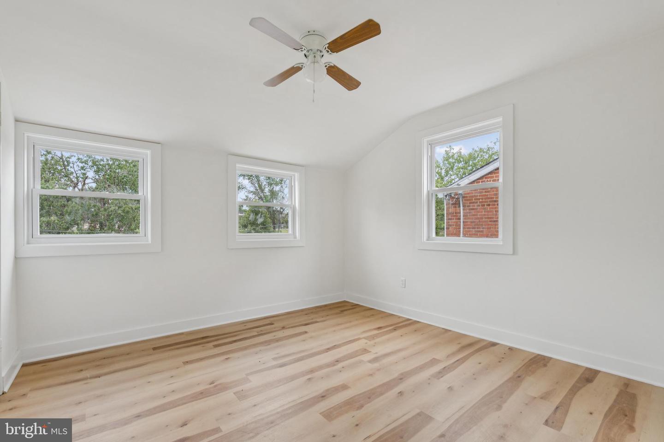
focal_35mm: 16
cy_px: 221
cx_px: 332
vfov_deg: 72.1
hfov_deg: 95.0
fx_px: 304
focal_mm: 16.5
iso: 500
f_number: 10
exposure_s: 1/80
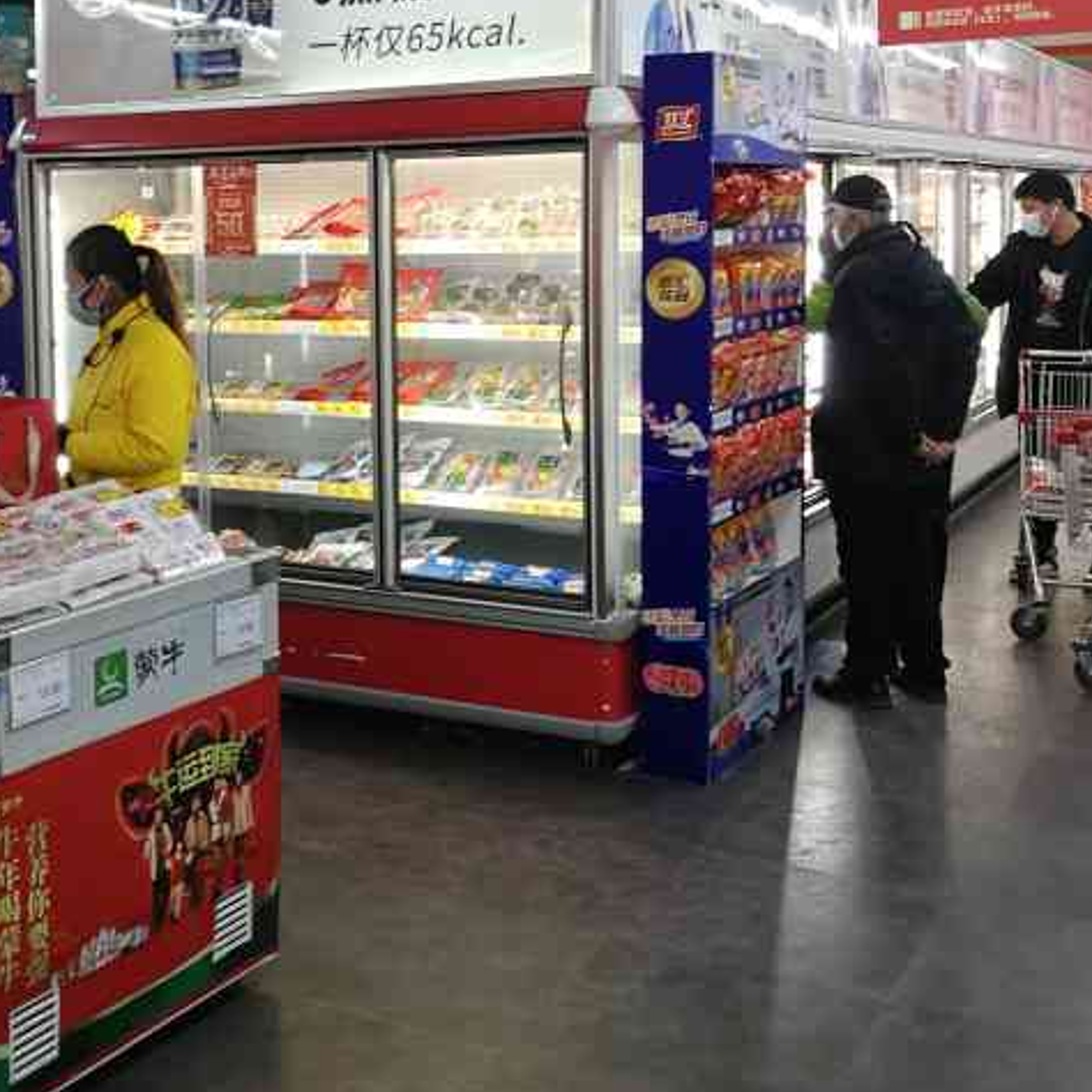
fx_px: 1677
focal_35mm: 47
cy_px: 349
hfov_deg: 35.5
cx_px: 313
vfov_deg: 35.6
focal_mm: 3.95
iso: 100
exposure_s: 1/50
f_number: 2.2
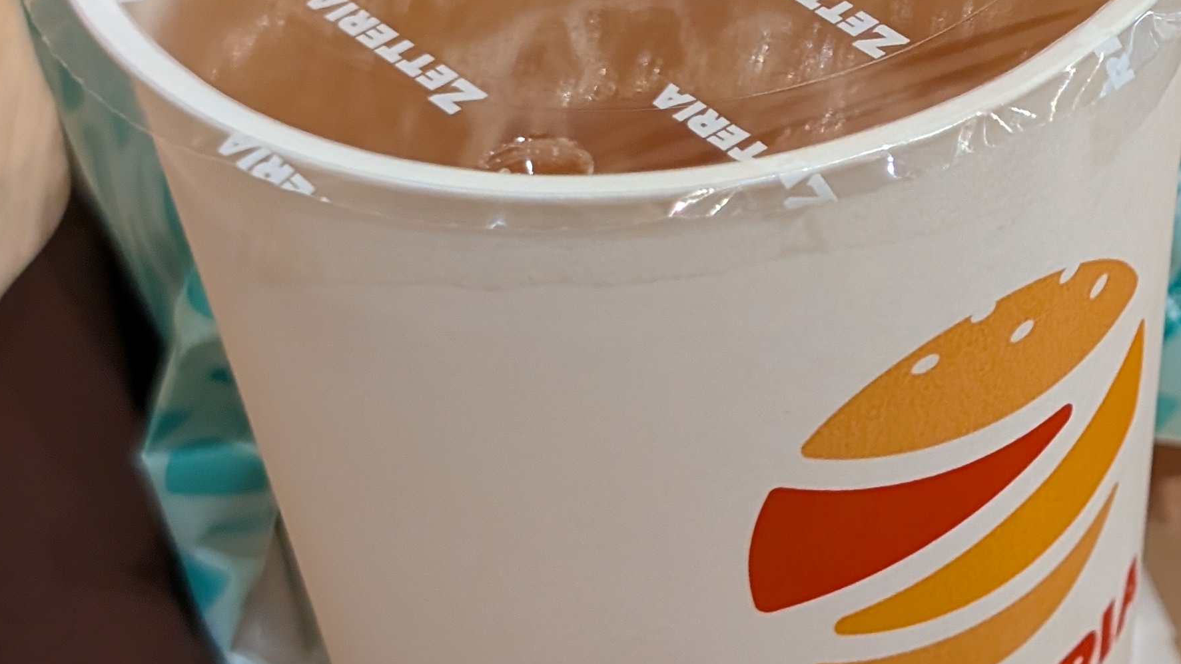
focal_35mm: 123
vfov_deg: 9.9
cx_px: 1063
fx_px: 3852
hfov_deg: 17.2
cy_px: 272
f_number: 1.68
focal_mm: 6.9
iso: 269
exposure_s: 1/120
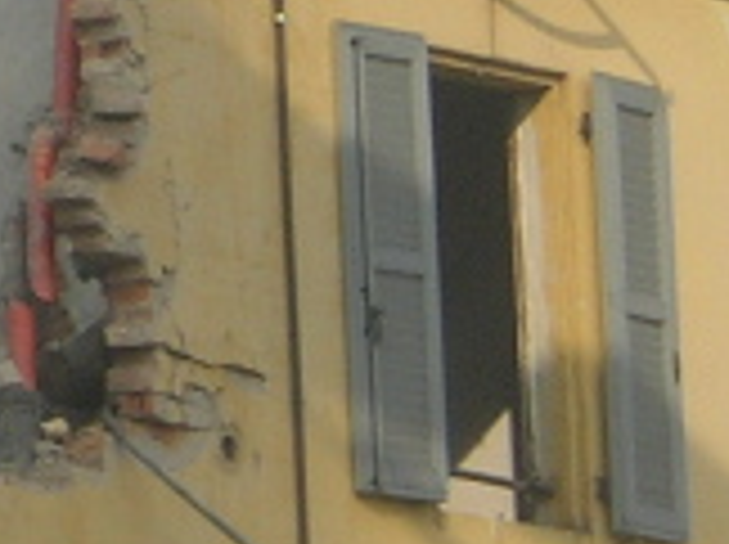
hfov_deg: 3.0
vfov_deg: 2.3
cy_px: -688
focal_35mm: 652
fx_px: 13711
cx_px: -1089
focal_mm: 21.3
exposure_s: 1/193
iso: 64
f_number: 7.8
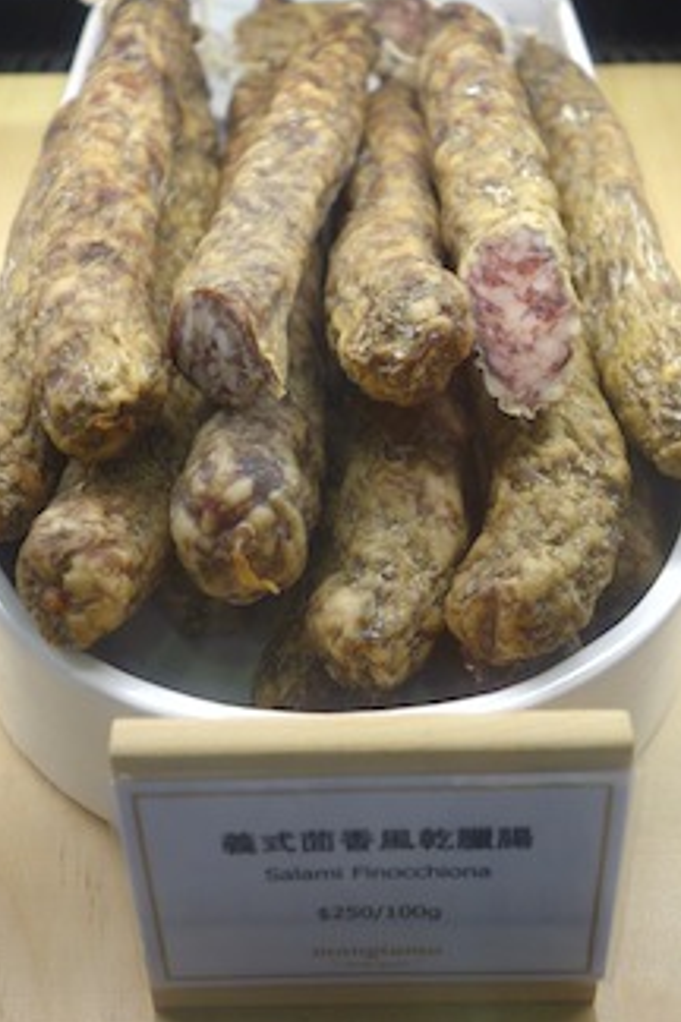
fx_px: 1419
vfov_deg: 39.2
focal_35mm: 50
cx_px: 353
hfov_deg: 27.0
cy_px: 360
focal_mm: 13.42
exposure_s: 1/40
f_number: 2.8
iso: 200
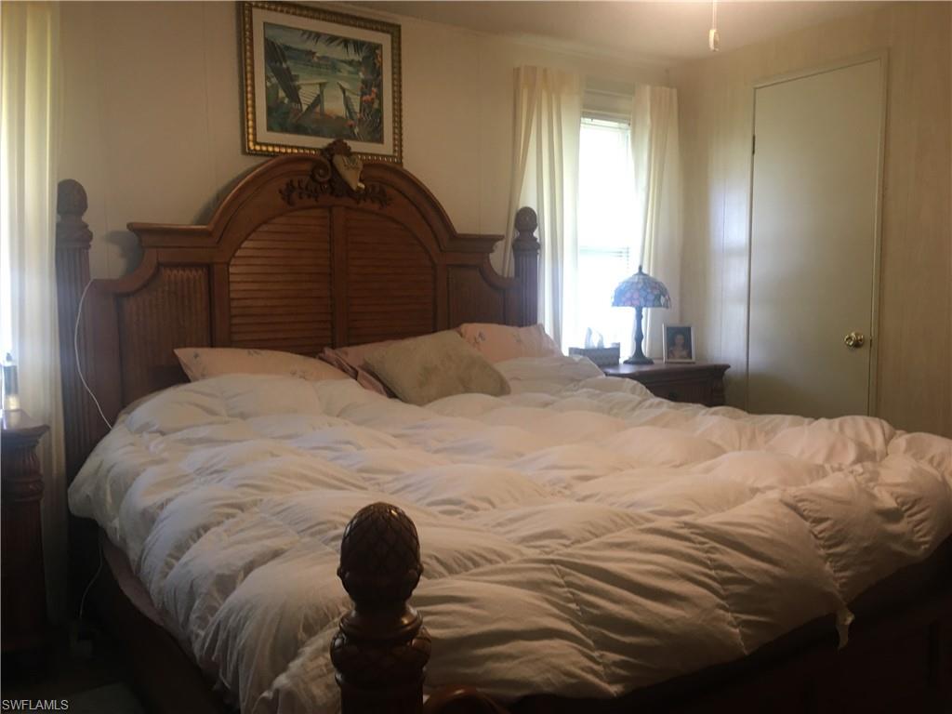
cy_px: 357
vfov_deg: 48.2
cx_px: 476
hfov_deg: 61.7
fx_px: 798
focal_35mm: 29
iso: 80
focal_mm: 4.15
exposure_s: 1/30
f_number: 2.2
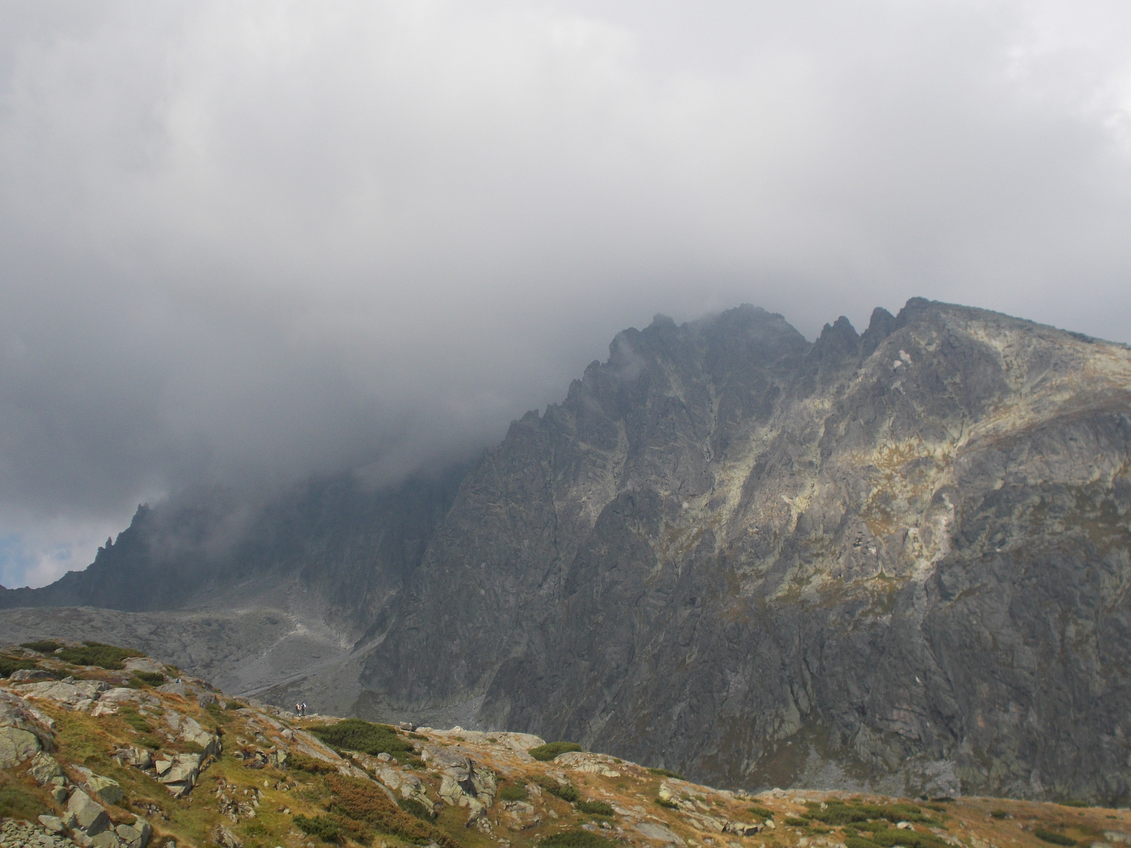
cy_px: 438
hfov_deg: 38.2
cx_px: 543
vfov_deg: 29.1
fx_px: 1634
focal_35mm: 50
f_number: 10.6
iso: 80
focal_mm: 7.9
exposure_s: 1/125
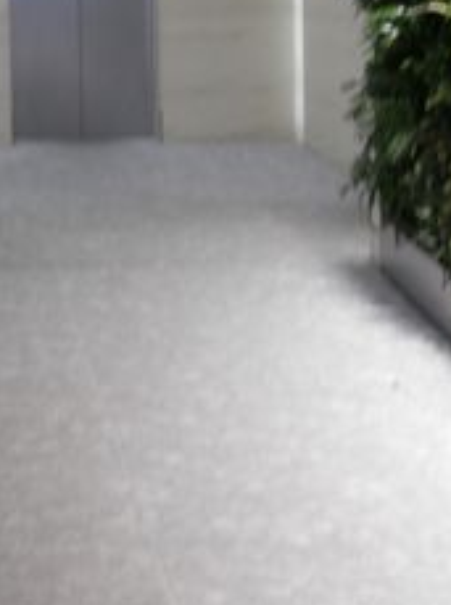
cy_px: -37
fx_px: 1219
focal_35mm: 70
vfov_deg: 26.0
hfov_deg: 19.5
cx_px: -111
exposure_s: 1/30
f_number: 3
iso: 100
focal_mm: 4.5
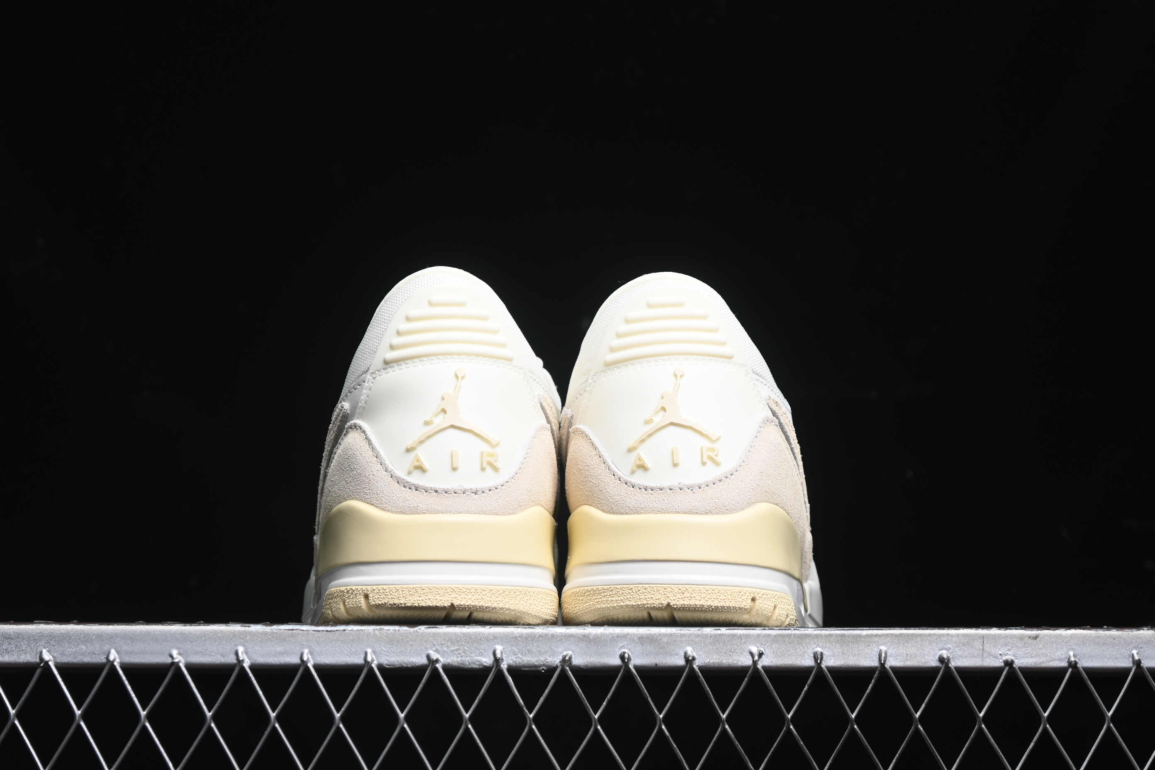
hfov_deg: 27.0
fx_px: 2406
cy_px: 385
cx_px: 578
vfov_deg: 18.2
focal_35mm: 75
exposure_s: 1/60
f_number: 6.3
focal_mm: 50
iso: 160
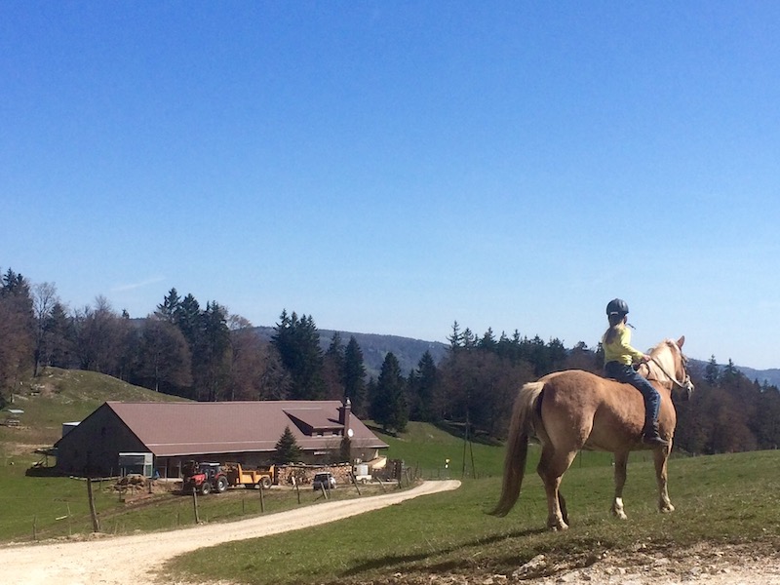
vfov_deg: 48.2
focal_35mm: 29
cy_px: 292
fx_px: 653
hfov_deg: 61.7
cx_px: 390
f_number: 2.2
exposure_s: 1/2933
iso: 32
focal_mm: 4.15
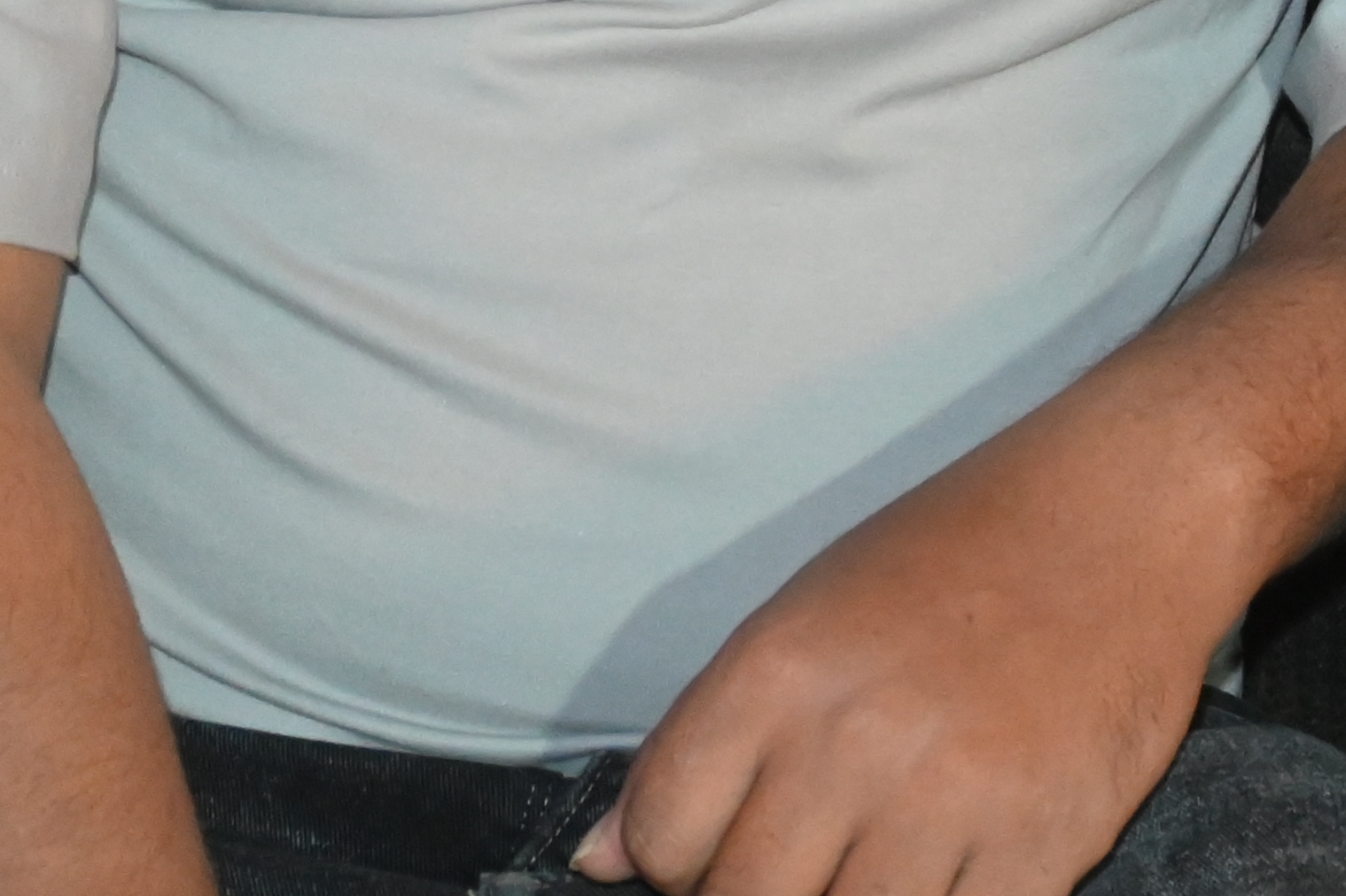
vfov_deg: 9.9
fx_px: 5037
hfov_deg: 14.8
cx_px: 1546
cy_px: -452
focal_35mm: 135
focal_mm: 24.5
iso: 3200
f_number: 4.2
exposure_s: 1/60
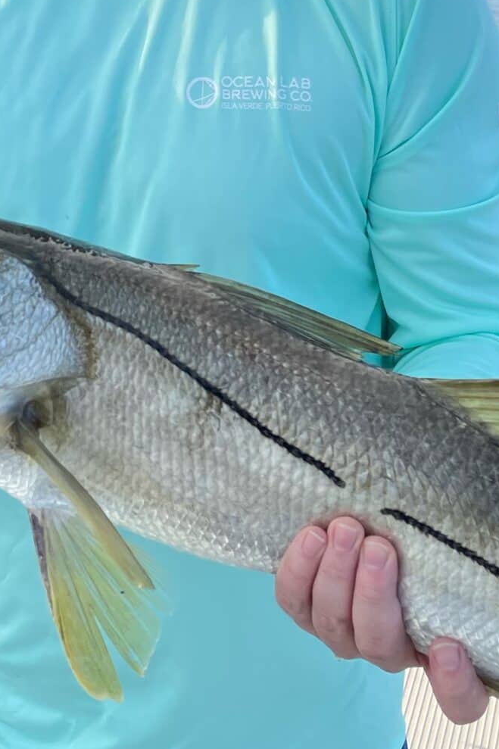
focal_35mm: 70
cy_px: 160
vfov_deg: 28.3
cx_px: 59
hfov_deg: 19.1
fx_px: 1456
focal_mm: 4.2
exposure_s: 1/1114
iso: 32
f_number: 1.6
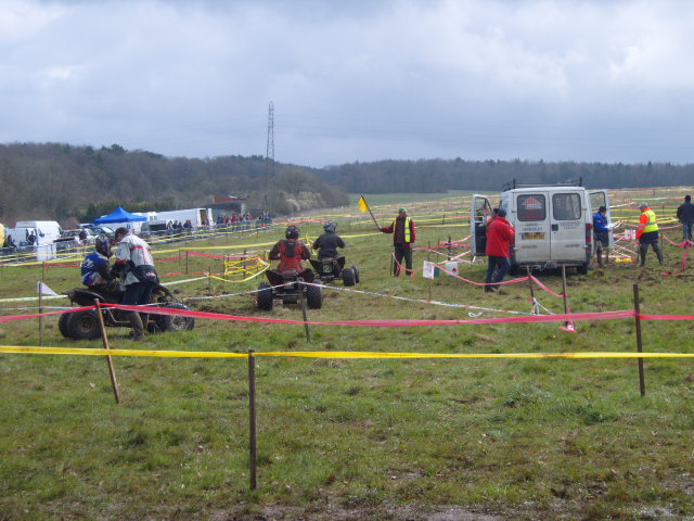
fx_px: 1243
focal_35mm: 62
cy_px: 260
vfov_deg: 23.7
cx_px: 347
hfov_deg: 31.2
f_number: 9.7
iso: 80
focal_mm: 13
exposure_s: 1/125
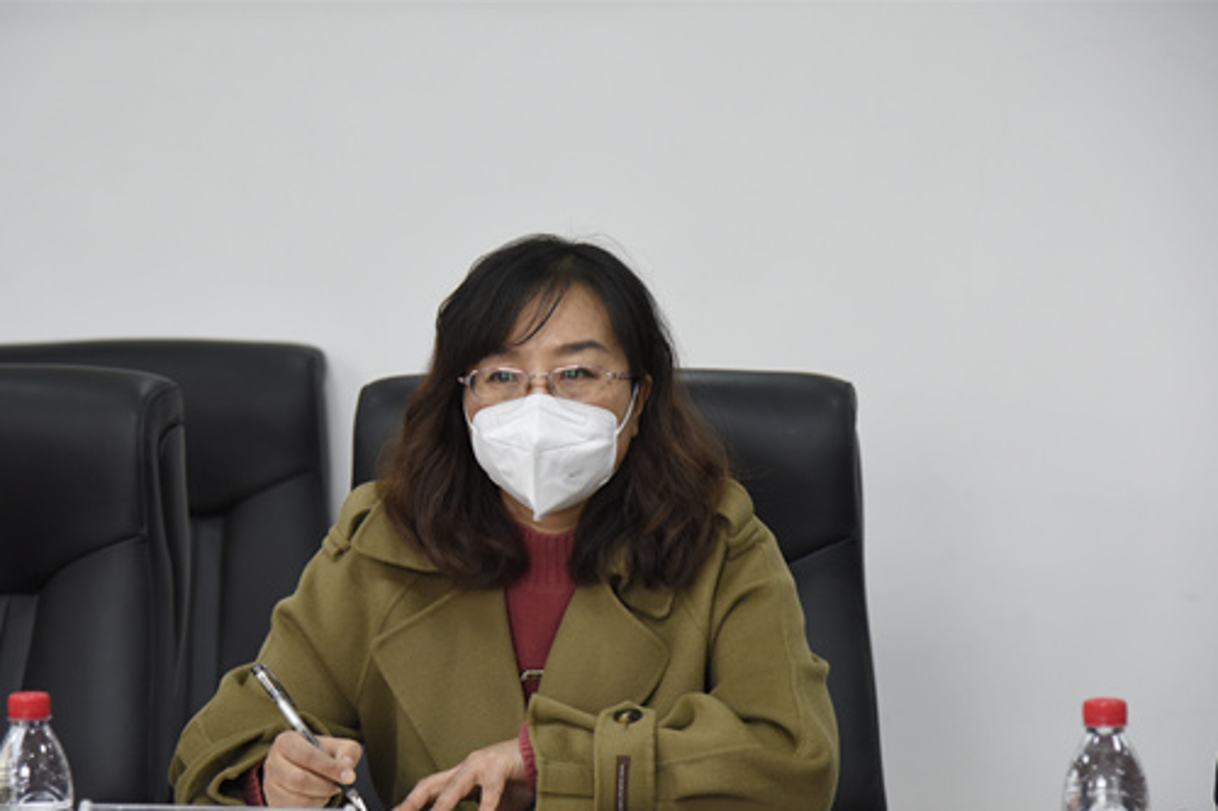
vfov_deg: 10.9
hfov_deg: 16.3
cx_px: 548
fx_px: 4261
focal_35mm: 126
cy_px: 485
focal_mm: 105
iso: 1100
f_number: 4.8
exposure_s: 1/125
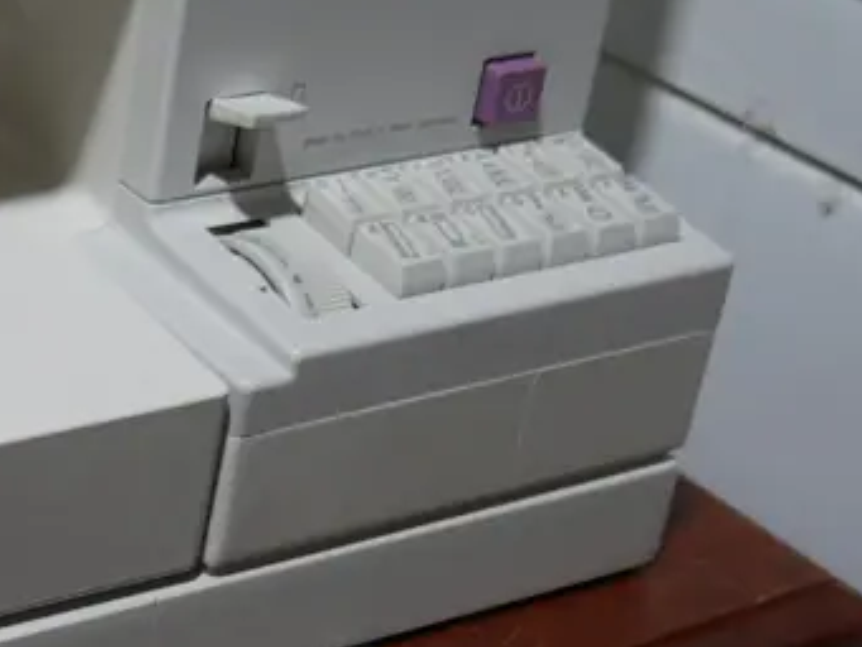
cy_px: 133
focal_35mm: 84
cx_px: -215
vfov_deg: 17.4
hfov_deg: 21.4
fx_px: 2092
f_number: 3.5
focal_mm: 14
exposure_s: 1/125
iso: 200
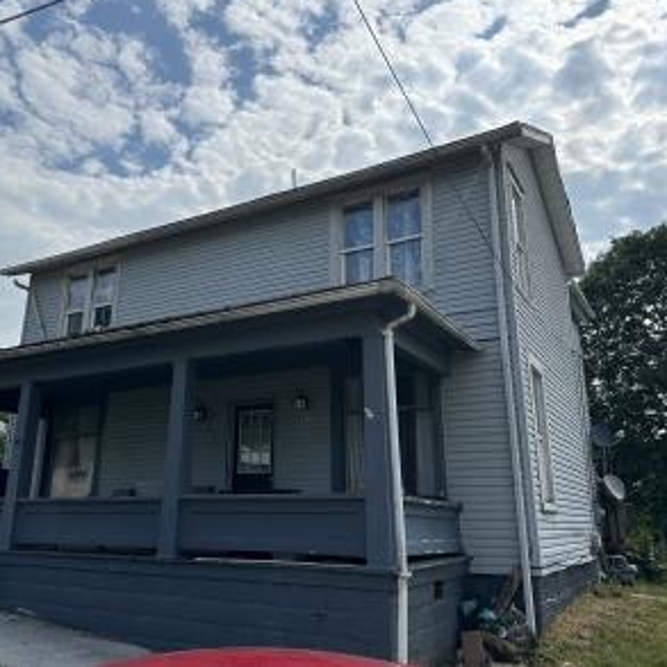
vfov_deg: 55.6
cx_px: 291
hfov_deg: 55.5
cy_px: 328
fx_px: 632
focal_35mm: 29
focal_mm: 6.86
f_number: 1.78
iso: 80
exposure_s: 1/8929
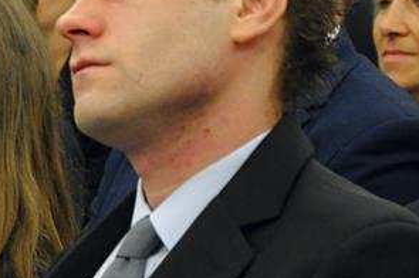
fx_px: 5272
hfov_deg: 4.5
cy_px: 209
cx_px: -65
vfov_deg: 3.0
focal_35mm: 453
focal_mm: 105
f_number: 5.6
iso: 2500
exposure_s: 1/80
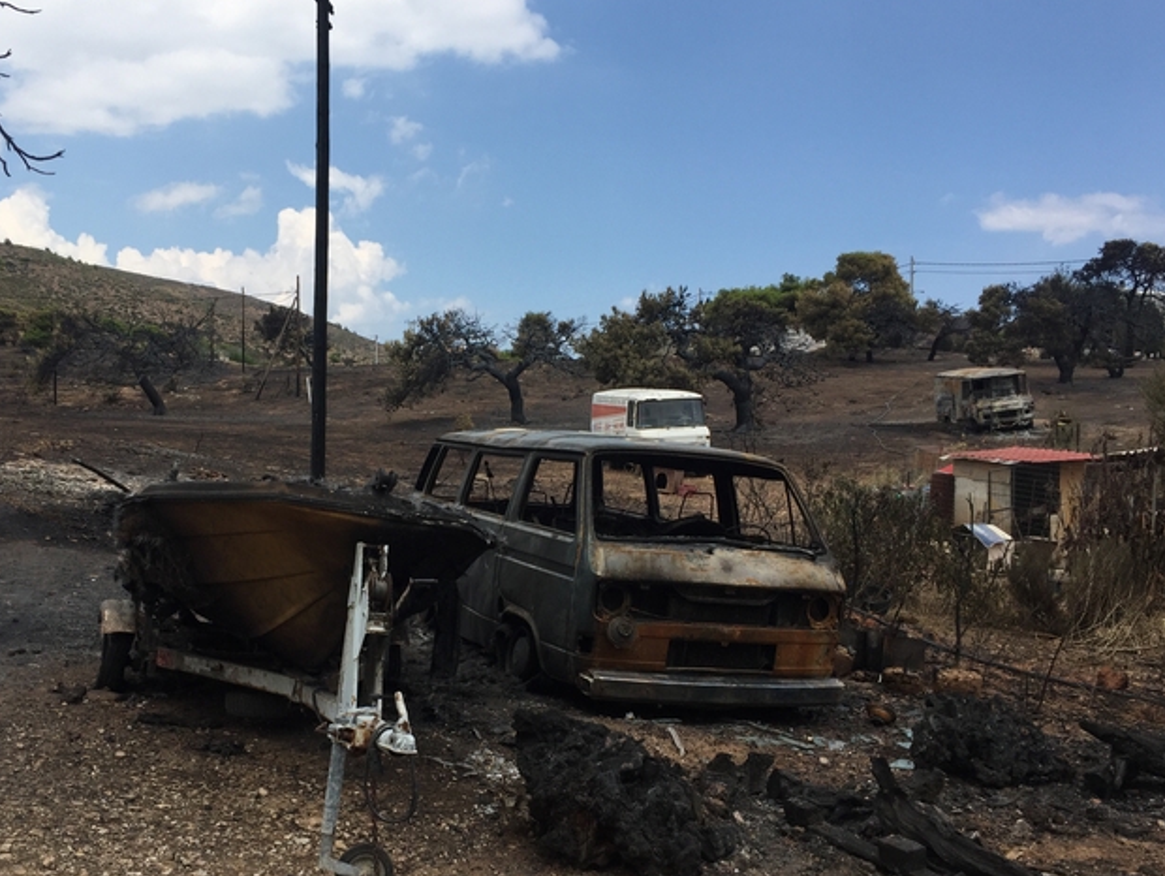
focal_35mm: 36
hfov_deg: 51.0
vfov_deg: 39.6
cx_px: 470
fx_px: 1213
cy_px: 508
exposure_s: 1/1980
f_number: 2.2
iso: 32
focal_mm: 4.15
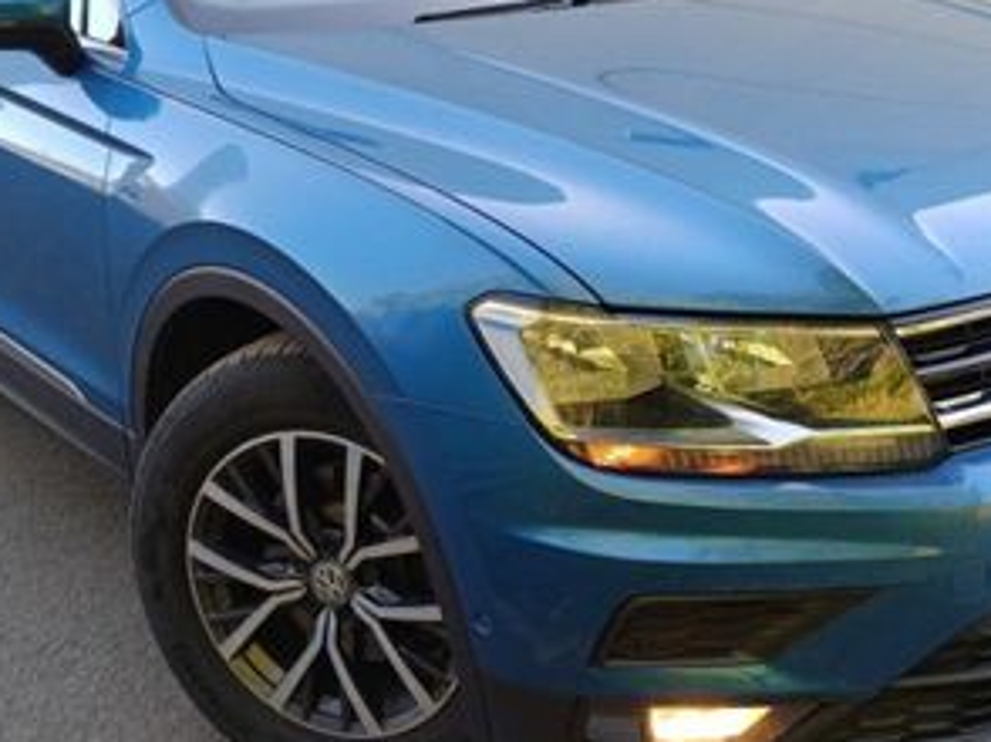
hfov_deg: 38.9
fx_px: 1402
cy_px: 293
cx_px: 455
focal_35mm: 49
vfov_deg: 29.6
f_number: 1.88
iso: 67
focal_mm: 5.59
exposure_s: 1/102
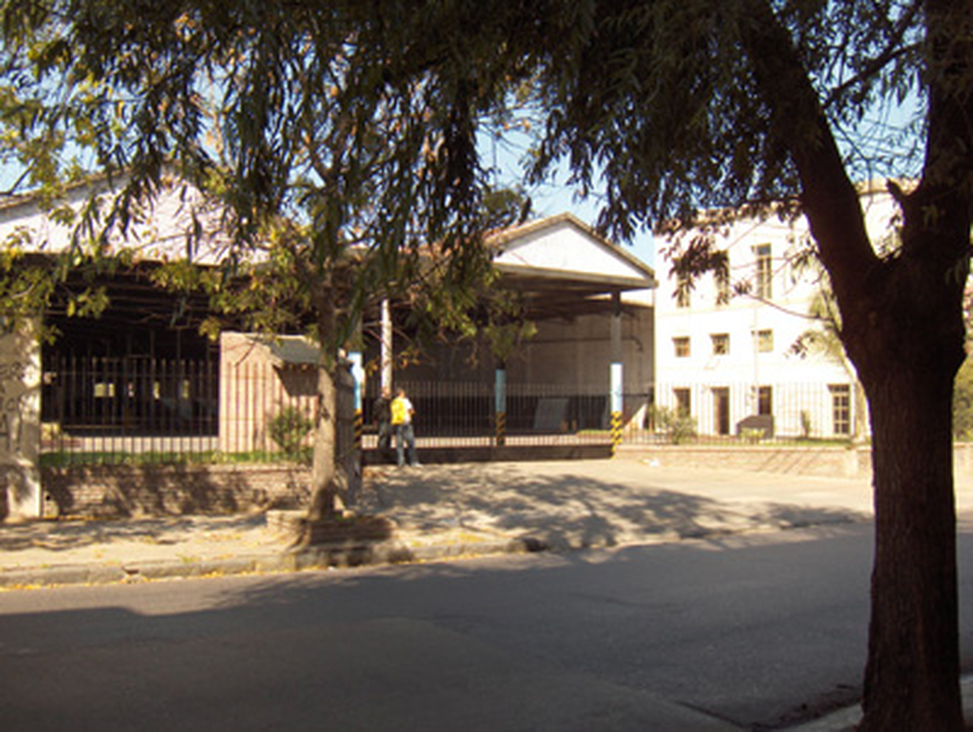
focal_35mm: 39
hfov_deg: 47.8
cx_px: 486
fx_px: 1098
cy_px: 366
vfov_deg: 36.9
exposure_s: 1/518
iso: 100
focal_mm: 8
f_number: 2.8
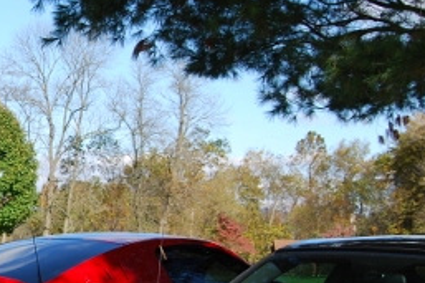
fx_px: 1269
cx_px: -122
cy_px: 220
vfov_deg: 12.7
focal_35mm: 108
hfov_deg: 17.8
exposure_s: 1/200
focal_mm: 23
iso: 100
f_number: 7.1
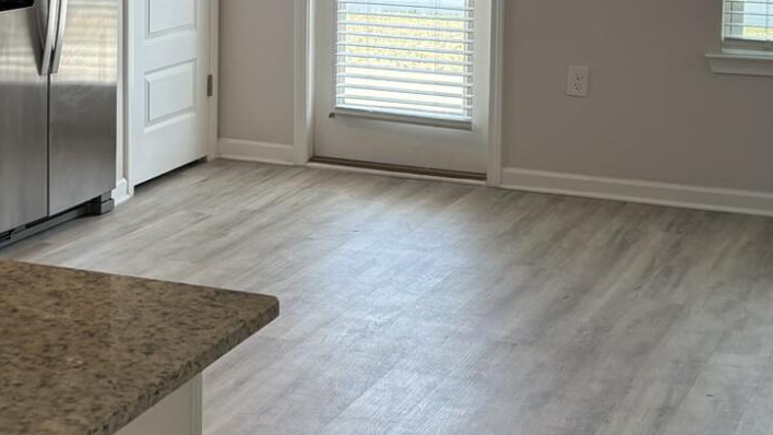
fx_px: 1640
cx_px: 195
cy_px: 3
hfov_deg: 26.2
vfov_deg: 14.9
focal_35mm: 80
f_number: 1.6
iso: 50
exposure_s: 1/354
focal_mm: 5.96
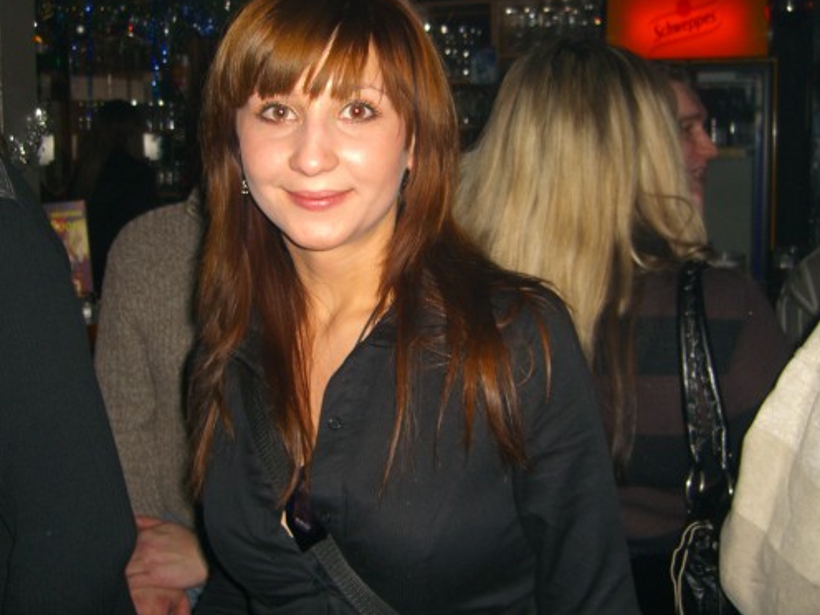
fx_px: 1090
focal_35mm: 46
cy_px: 246
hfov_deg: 41.2
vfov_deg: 31.4
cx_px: 377
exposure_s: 1/60
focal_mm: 7.9
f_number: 2.8
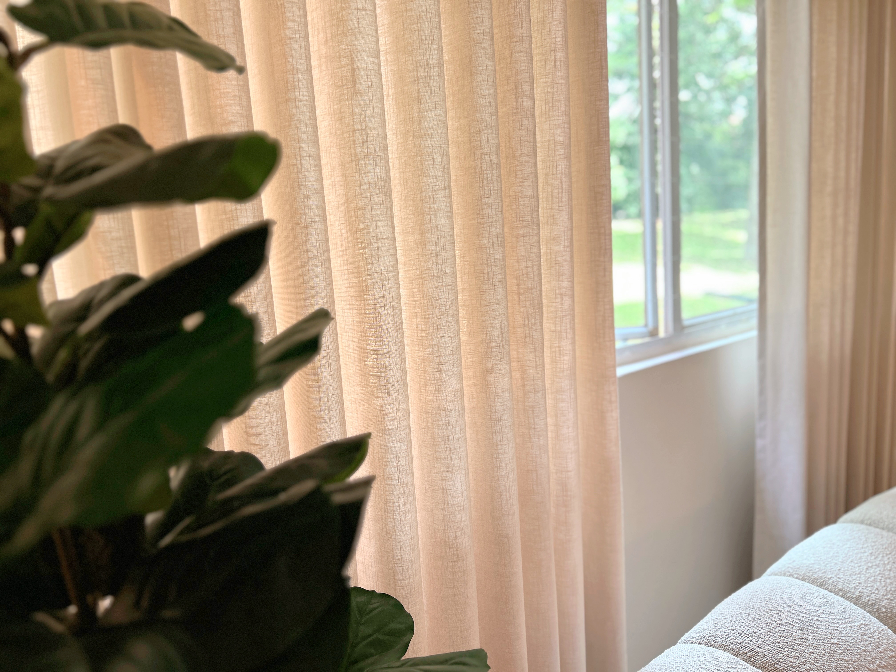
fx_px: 673
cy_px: 336
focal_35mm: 26
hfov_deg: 67.3
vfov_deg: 53.1
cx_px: 448
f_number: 1.5
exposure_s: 1/121
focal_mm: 5.7
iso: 64
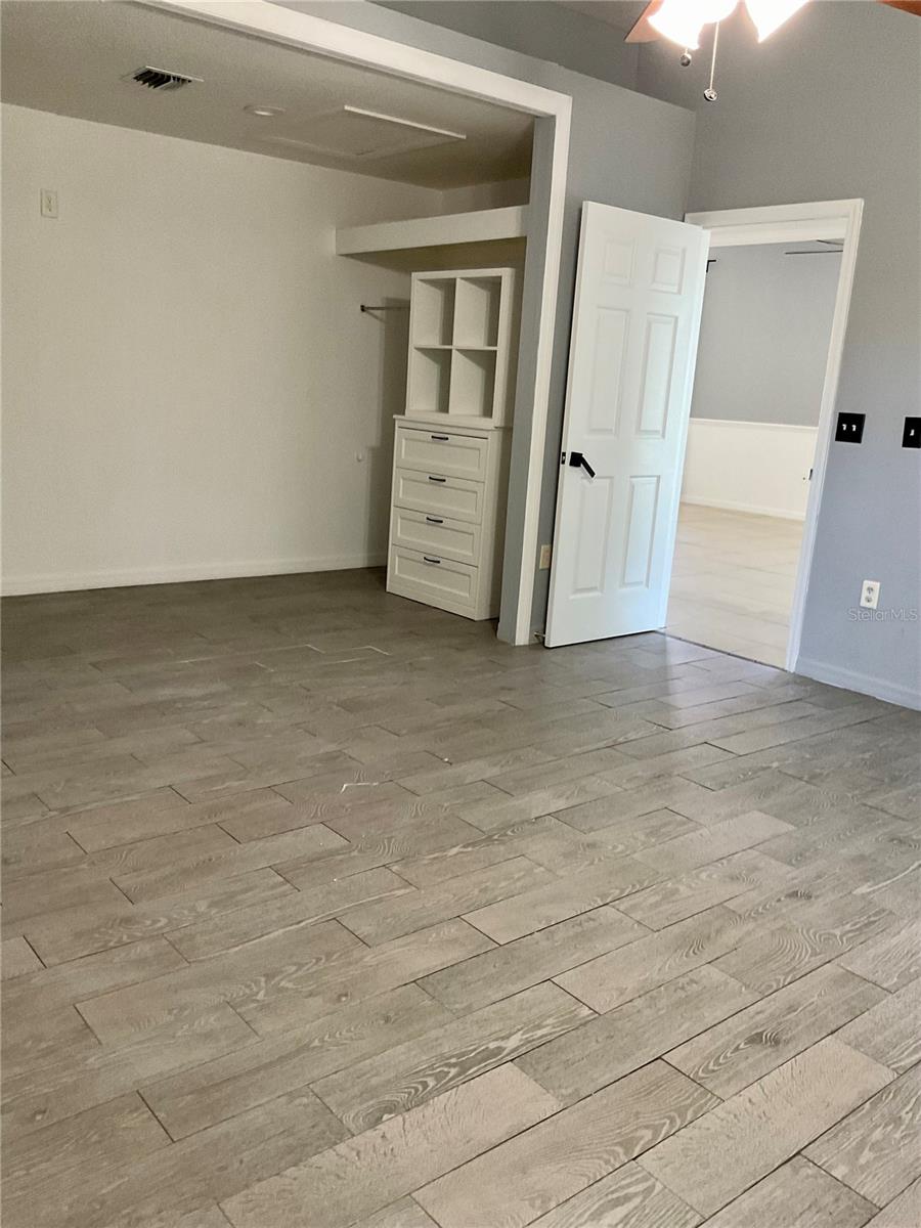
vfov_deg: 61.7
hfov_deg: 48.2
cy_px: 614
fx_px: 1029
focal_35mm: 29
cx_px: 460
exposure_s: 1/60
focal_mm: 3
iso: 200
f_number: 1.8
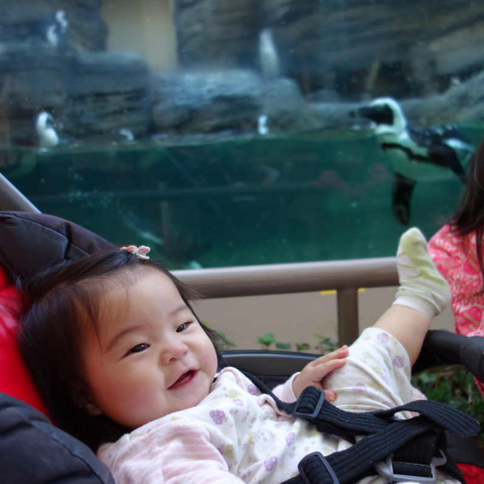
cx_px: 297
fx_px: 569
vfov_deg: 46.0
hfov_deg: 45.7
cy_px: 243
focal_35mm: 36
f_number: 1.8
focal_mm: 10.4
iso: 320
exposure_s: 1/200
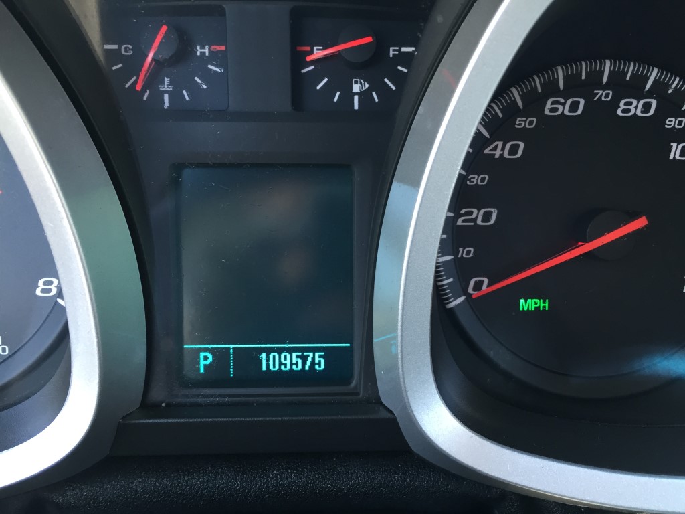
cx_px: 342
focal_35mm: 29
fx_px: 574
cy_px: 257
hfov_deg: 61.7
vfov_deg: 48.2
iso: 64
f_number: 2.2
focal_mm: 4.15
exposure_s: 1/30
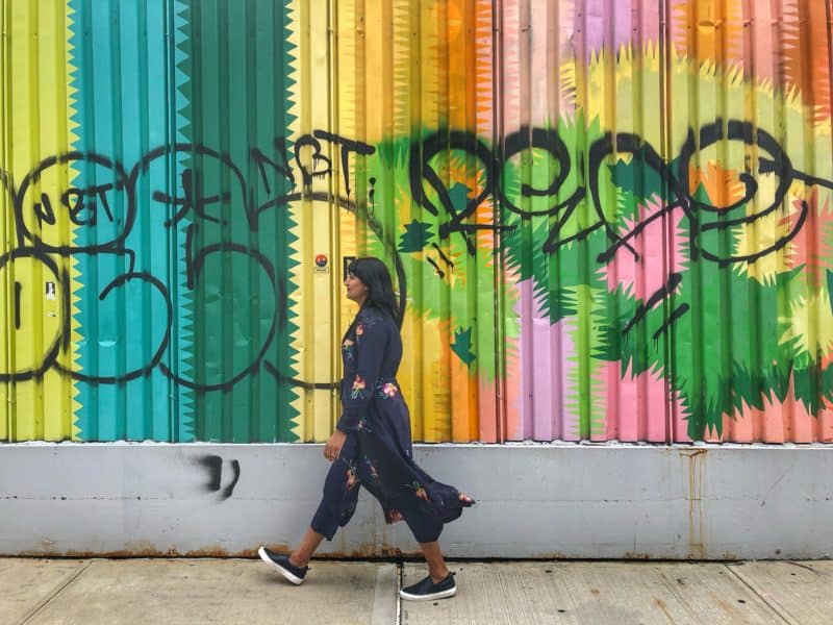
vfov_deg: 49.7
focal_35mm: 28
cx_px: 416
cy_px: 312
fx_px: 674
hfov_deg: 63.4
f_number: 1.8
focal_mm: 3.99
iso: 20
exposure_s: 1/1143
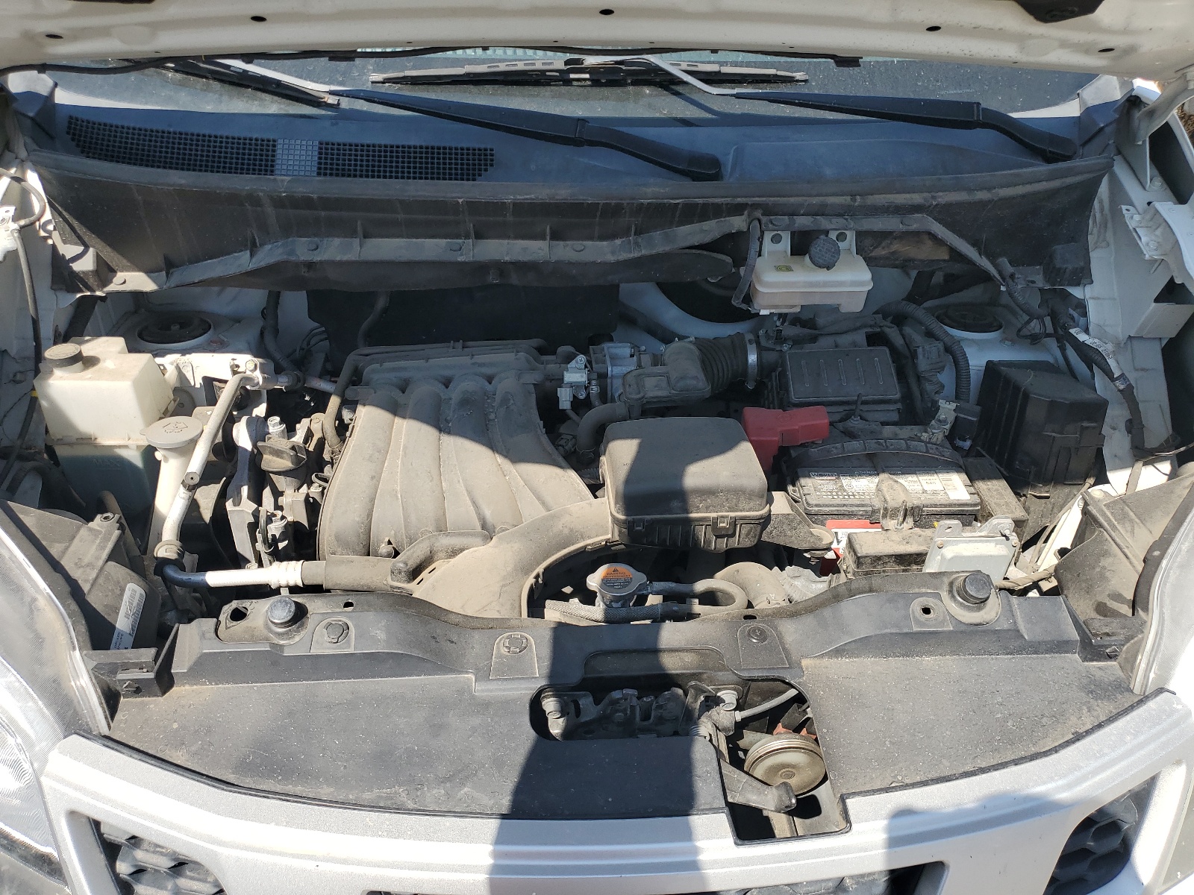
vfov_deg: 53.1
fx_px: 897
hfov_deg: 67.3
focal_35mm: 26
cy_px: 448
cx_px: 597
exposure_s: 1/2000
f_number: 1.5
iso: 50
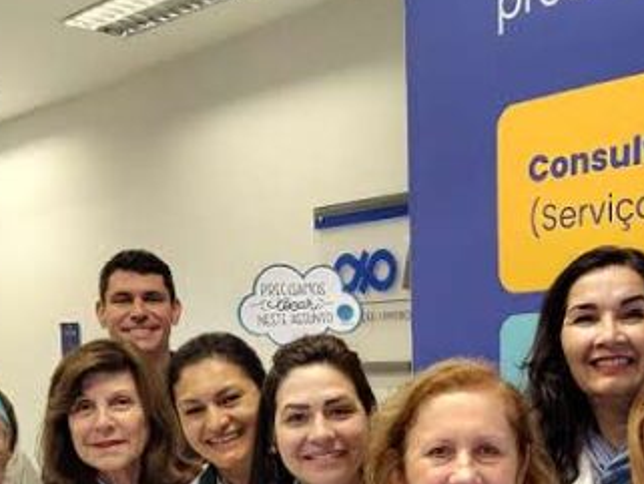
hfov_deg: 34.7
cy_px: 454
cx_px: 419
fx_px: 1024
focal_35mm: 55
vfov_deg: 25.6
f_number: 1.8
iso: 366
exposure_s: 1/60
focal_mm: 5.56
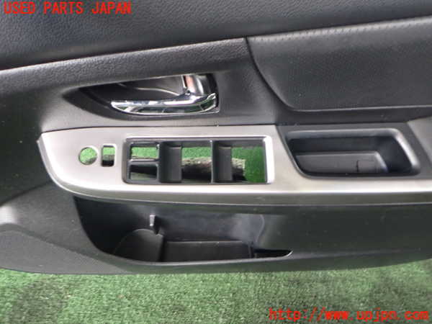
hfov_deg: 60.0
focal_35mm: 30
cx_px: 216
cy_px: 162
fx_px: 374
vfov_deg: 46.8
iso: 640
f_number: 2.3
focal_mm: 5.4
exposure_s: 1/30
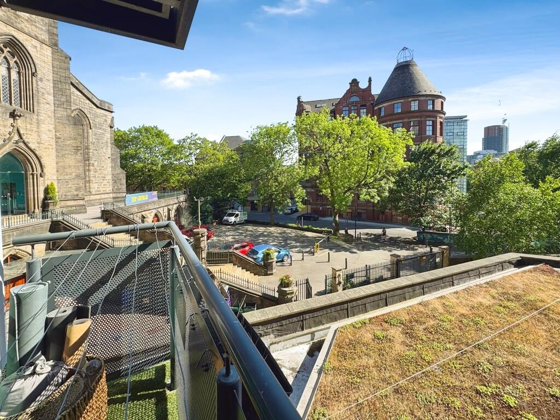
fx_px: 226
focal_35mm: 14
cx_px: 280
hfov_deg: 102.1
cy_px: 210
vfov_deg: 85.7
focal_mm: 2.22
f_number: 2.2
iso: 40
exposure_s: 1/700
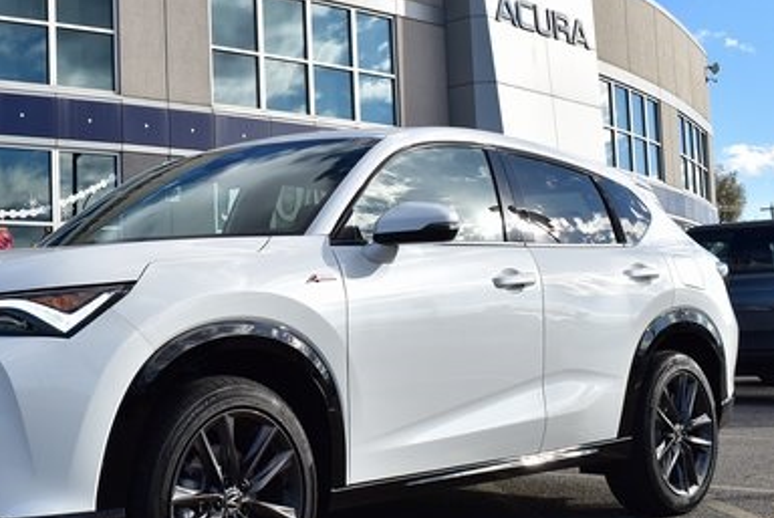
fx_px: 1291
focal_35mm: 60
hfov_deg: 32.9
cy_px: 230
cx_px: 224
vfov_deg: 22.7
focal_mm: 24
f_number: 9
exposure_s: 1/320
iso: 100
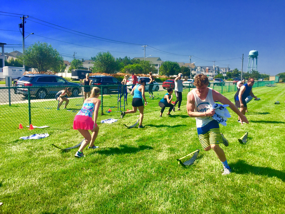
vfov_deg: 48.2
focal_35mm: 29
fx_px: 239
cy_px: 107
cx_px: 142
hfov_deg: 61.7
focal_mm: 4.15
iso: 32
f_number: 2.2
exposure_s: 1/1883
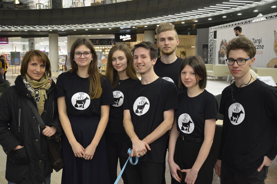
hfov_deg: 53.2
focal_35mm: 36
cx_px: 138
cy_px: 92
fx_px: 277
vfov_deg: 36.8
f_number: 3.8
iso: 400
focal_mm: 24
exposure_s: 1/30
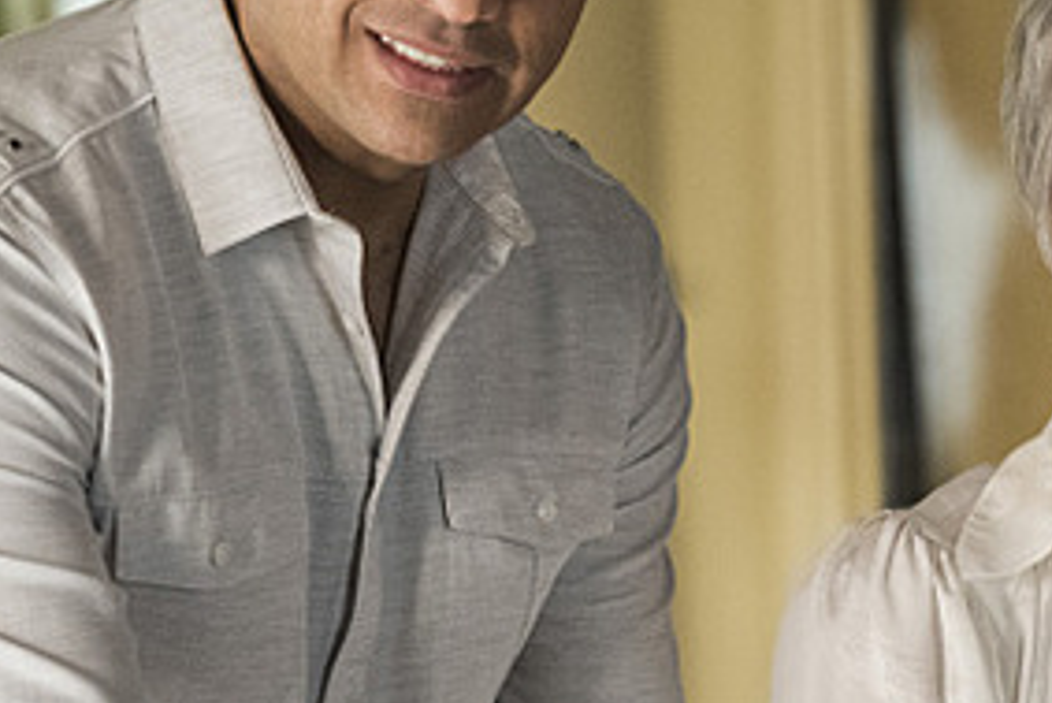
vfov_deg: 2.9
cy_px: 353
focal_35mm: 482
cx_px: 610
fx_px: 14092
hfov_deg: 4.3
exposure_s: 1/200
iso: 4000
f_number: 2.8
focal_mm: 175
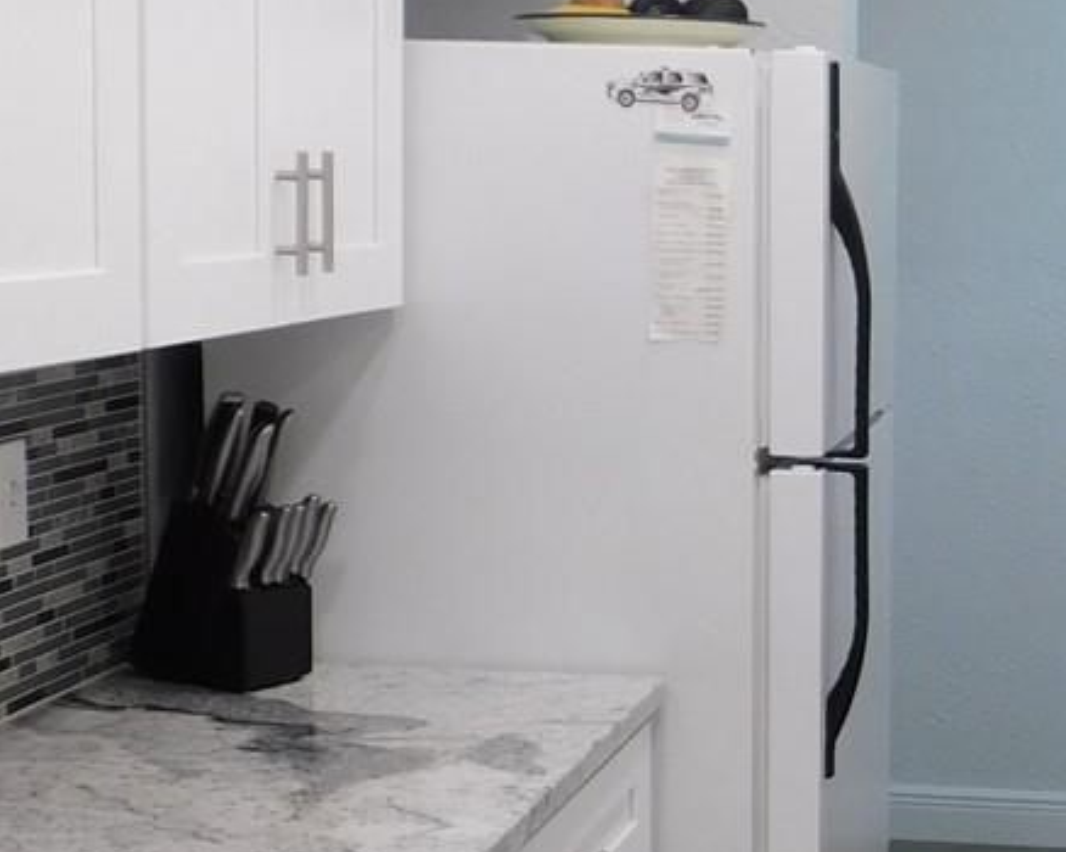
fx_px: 2586
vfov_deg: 18.6
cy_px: 594
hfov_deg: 22.1
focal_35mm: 82
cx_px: 1166
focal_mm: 4
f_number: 3
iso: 140
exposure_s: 1/30
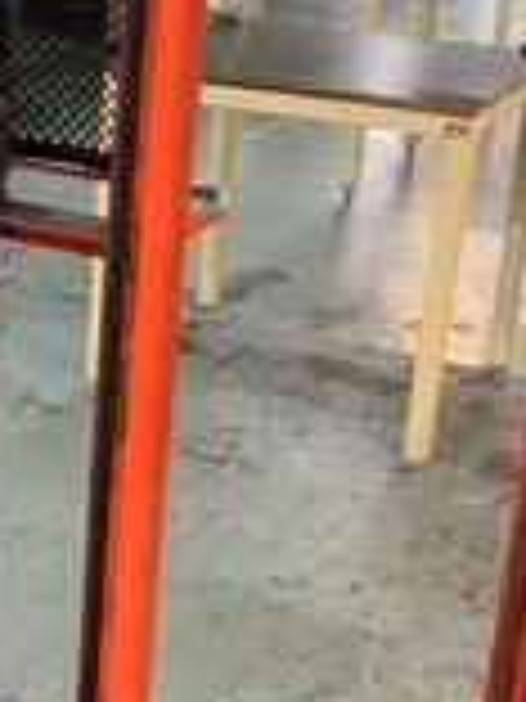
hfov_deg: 17.2
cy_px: 324
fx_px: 1621
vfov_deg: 24.4
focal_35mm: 80
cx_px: -171
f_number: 1.8
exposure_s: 1/40
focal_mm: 4.25
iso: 250
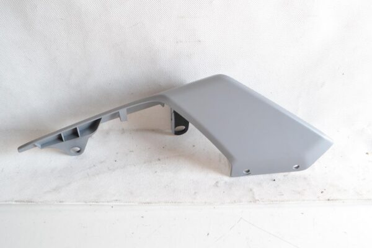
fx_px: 341
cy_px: 124
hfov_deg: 57.2
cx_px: 186
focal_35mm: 33
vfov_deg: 40.0
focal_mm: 22
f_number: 9
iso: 1600
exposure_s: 1/160
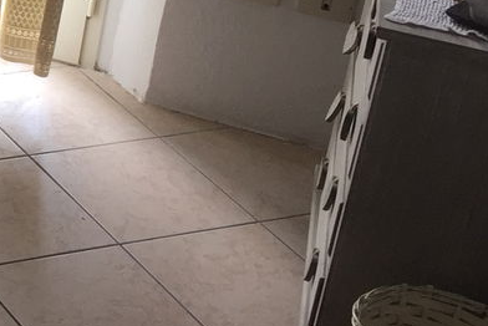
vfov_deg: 10.8
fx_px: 1669
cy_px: -144
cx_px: -365
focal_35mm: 123
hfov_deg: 14.7
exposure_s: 1/50
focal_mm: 4.15
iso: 32
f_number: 2.2
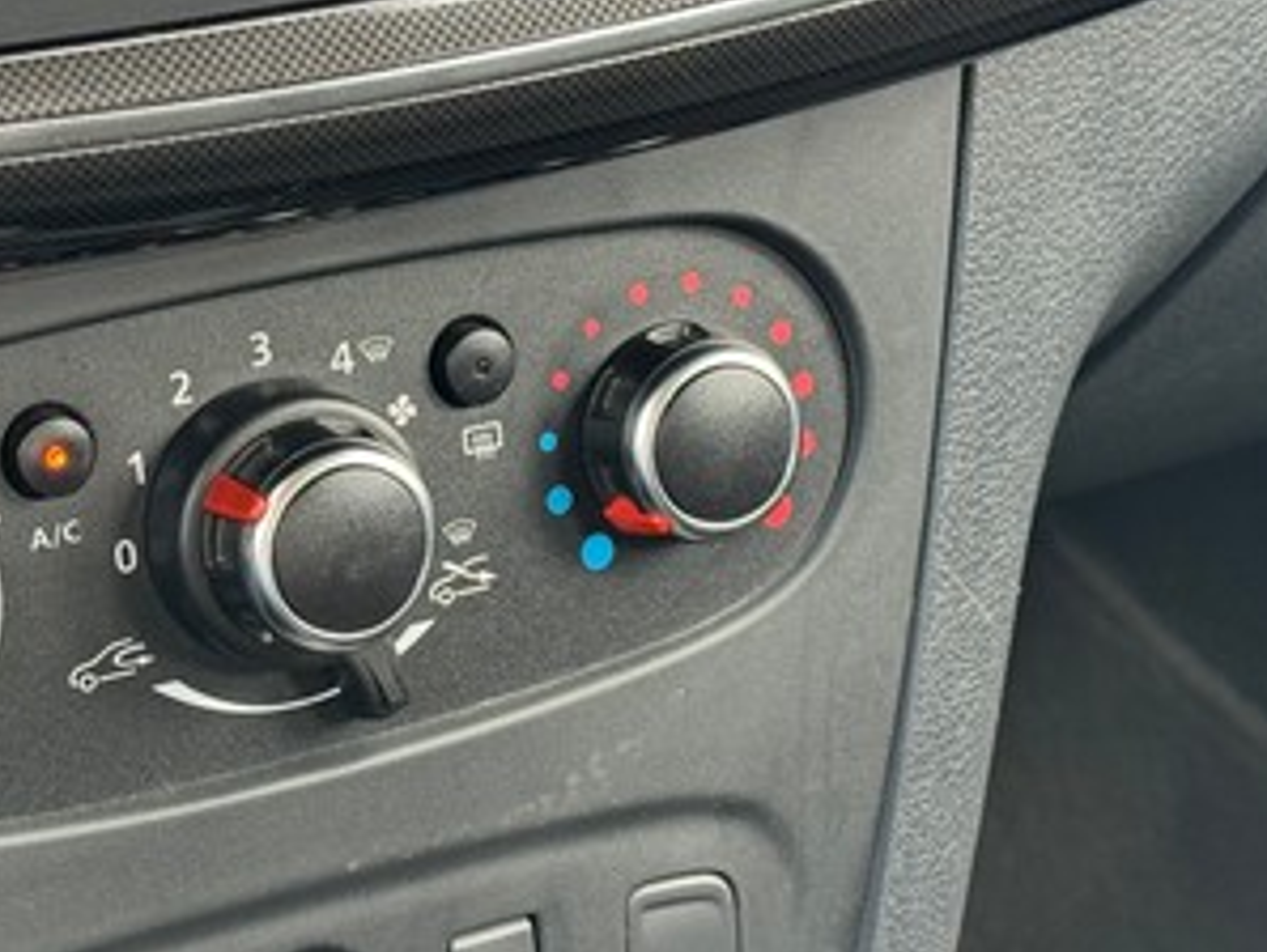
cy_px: 518
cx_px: 442
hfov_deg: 19.0
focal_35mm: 103
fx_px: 3773
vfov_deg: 14.4
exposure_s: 1/60
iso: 100
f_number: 1.78
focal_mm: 6.76
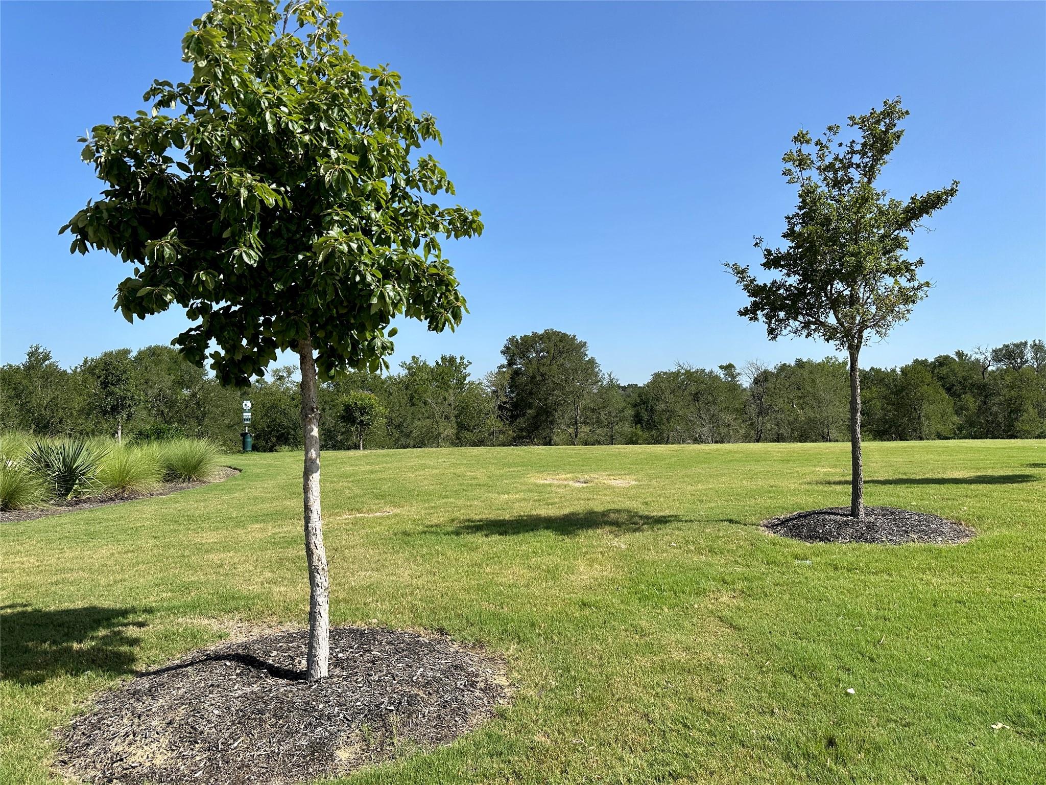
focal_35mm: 24
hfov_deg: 71.6
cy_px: 392
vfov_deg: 56.8
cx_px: 523
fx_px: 725
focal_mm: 6.86
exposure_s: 1/4016
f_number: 1.78
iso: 80
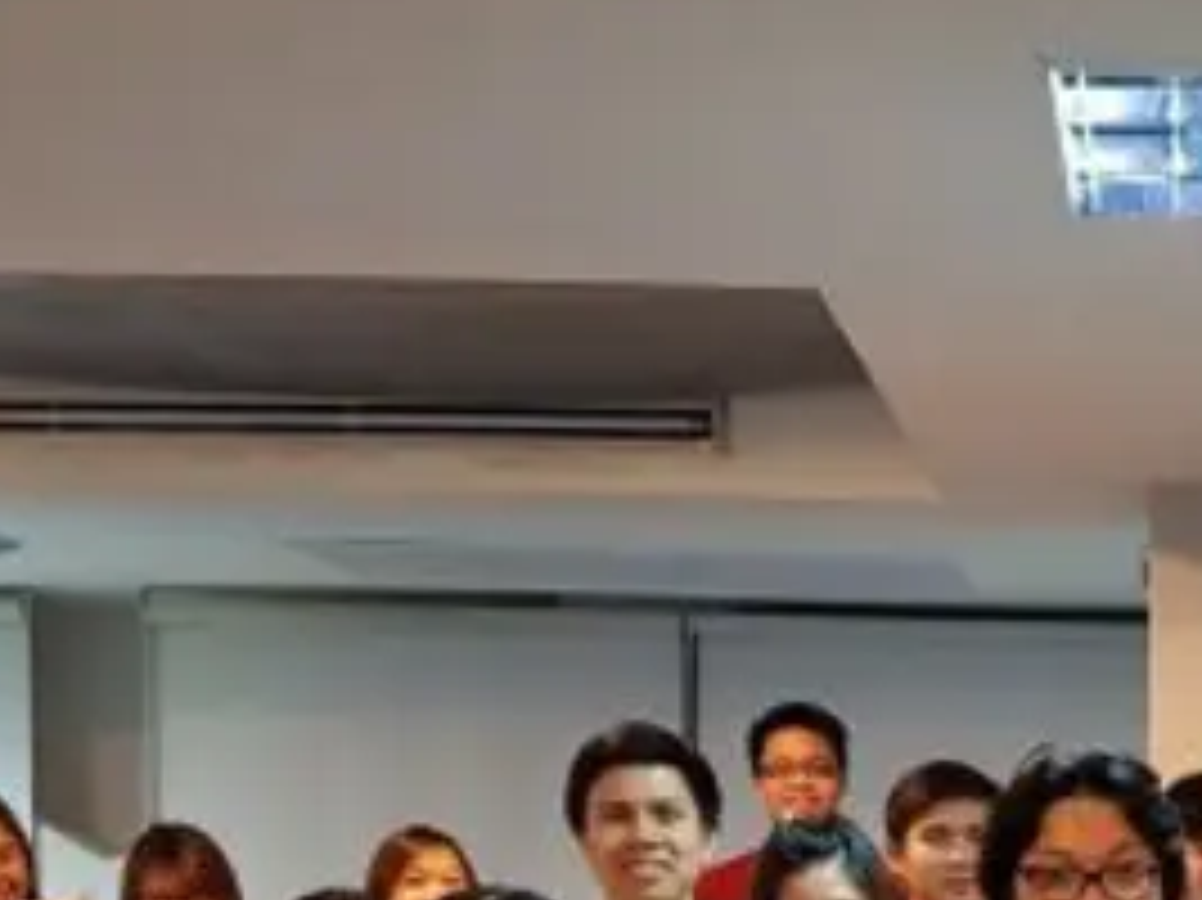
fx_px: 2638
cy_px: 1159
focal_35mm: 76
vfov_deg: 18.1
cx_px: 1261
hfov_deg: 24.3
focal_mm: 4.2
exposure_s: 1/33
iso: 160
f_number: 1.7
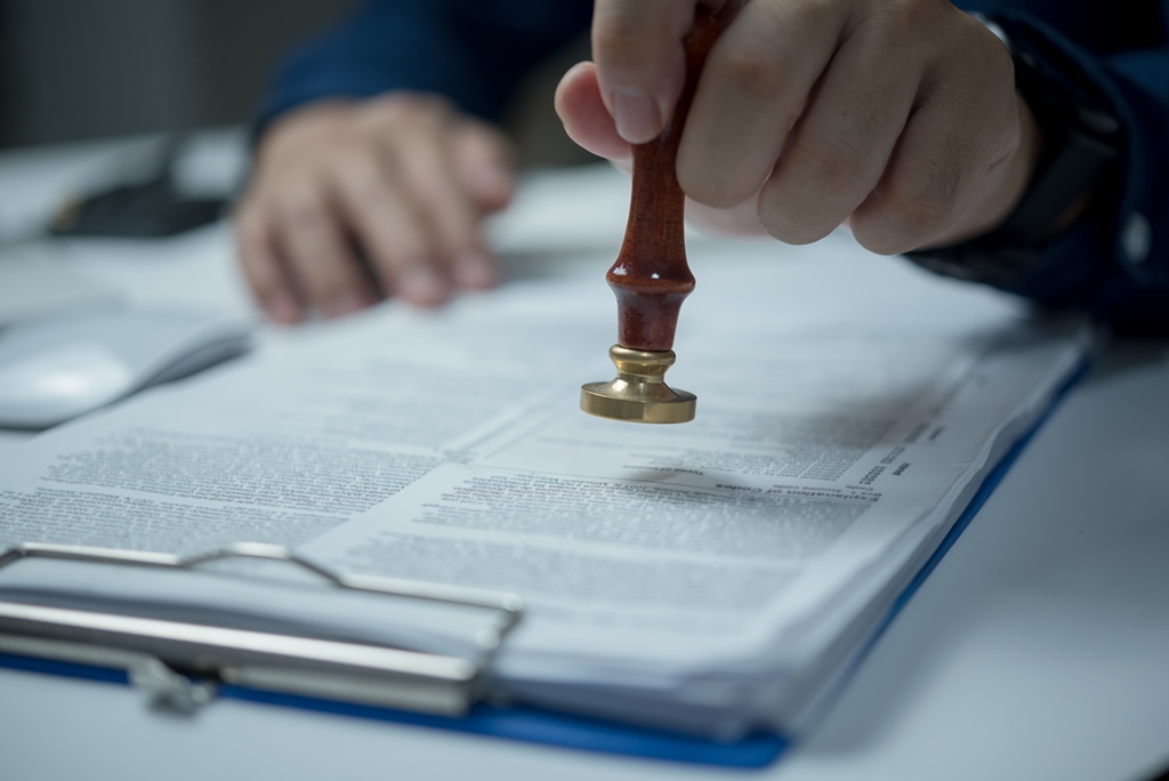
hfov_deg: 33.4
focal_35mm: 60
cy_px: 390
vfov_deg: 22.7
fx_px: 1949
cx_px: 584
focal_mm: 60
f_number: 3
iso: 200
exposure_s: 1/100
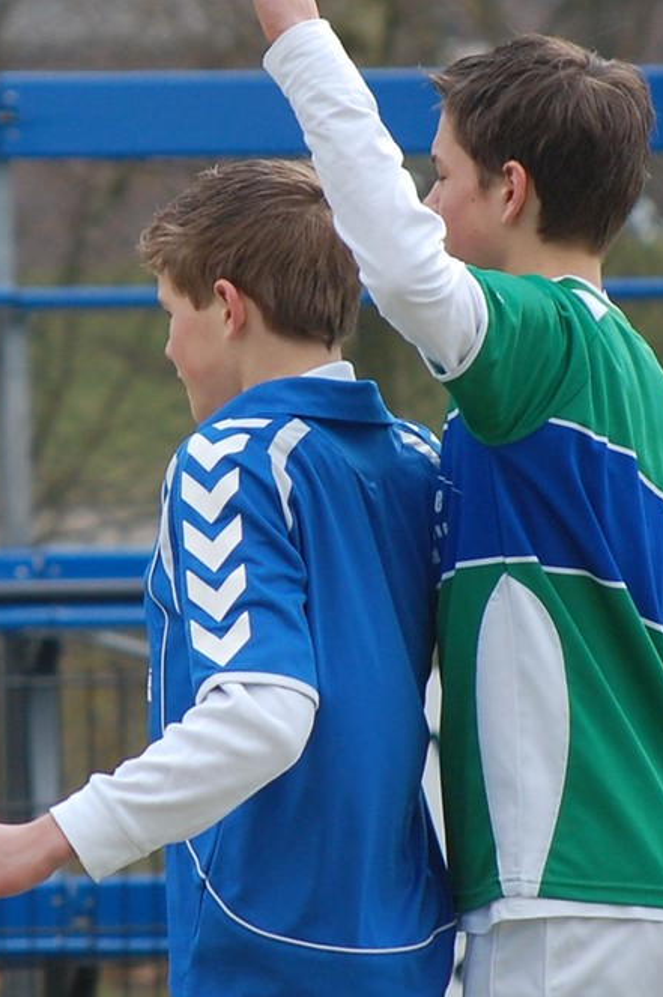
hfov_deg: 3.0
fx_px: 12809
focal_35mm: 463
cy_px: 552
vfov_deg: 4.5
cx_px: 350
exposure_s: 1/640
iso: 400
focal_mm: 200
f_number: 5.6
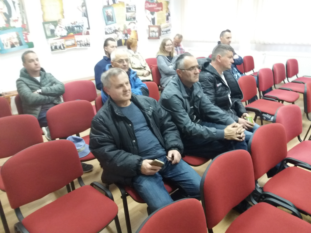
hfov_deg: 63.4
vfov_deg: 49.7
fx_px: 252
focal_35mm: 28
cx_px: 156
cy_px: 116
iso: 320
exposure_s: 1/17
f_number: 1.9
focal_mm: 3.7
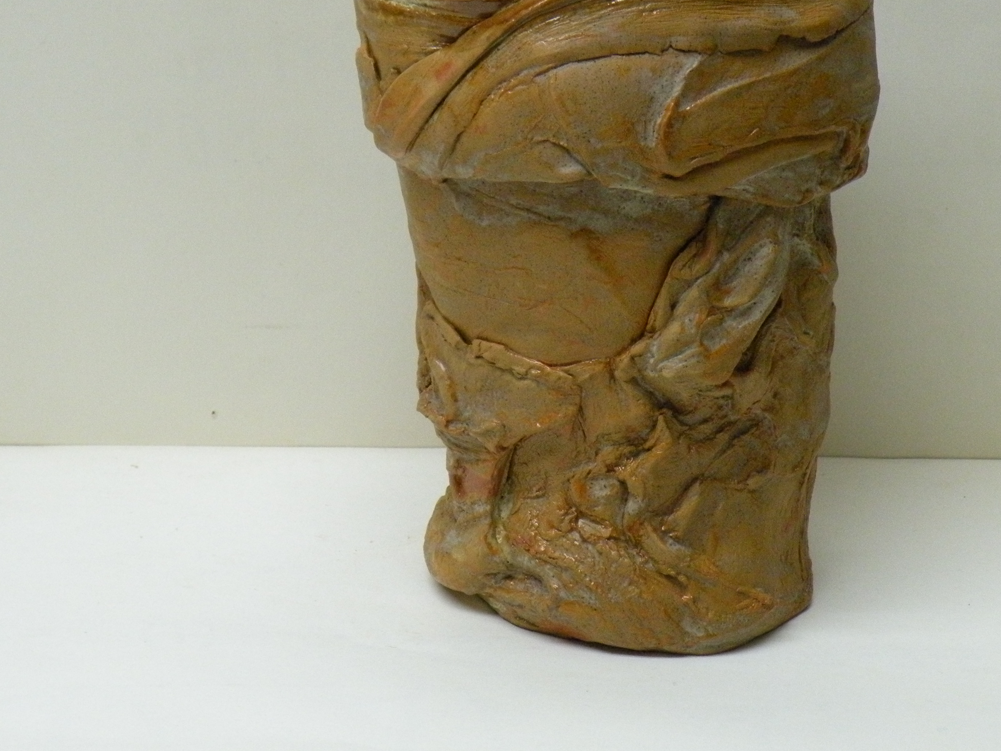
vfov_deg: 9.3
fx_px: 4598
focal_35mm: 159
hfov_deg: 12.4
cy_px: 279
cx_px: 621
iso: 400
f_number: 4.5
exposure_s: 1/46
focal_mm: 21
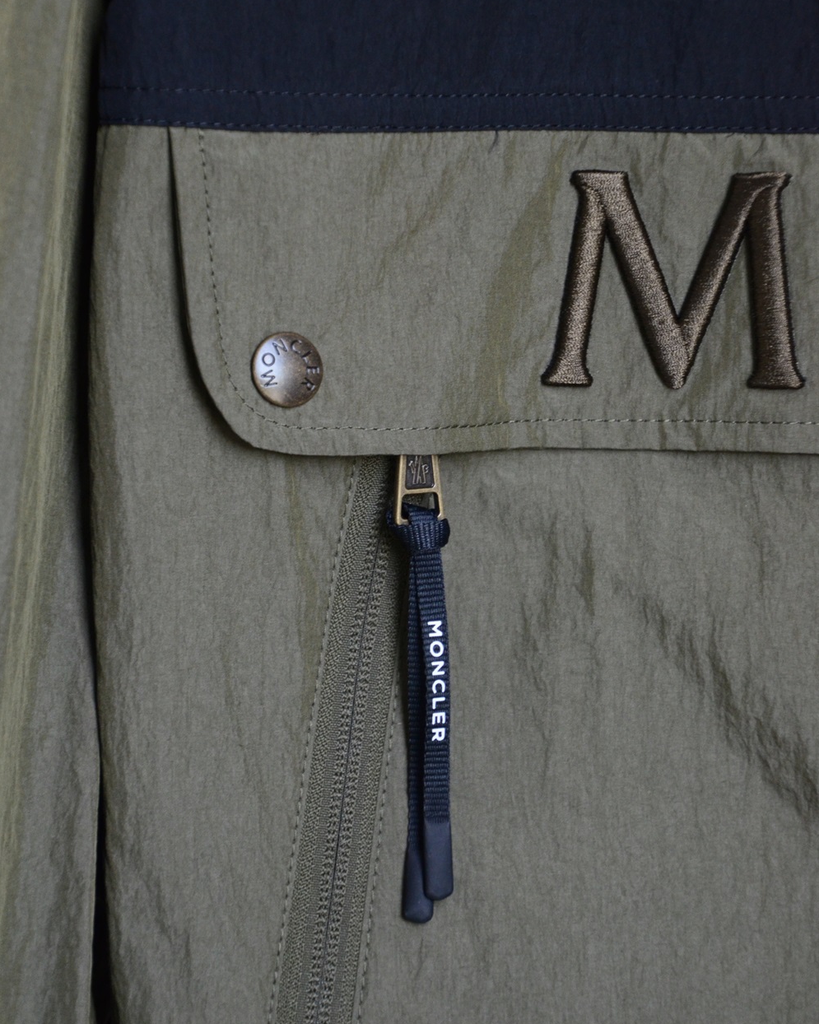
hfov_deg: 11.6
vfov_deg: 14.5
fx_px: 4030
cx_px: 410
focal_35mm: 133
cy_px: 522
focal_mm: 78
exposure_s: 1/30
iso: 1250
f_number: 5.3
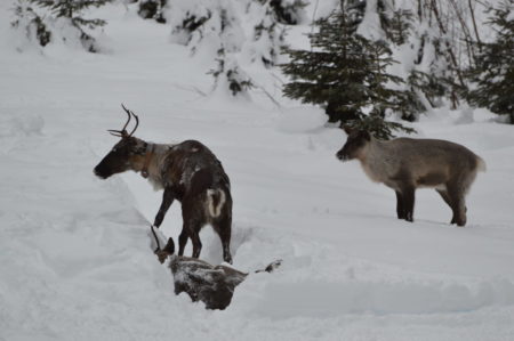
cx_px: 257
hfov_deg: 6.3
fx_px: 4706
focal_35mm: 330
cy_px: 170
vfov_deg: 4.2
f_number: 5.3
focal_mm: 220
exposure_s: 1/500
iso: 400
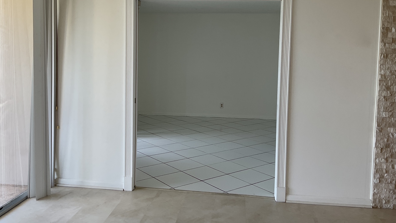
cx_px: 198
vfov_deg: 34.5
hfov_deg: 58.0
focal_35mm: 34
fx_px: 357
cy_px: 81
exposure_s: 1/120
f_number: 1.8
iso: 25
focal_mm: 3
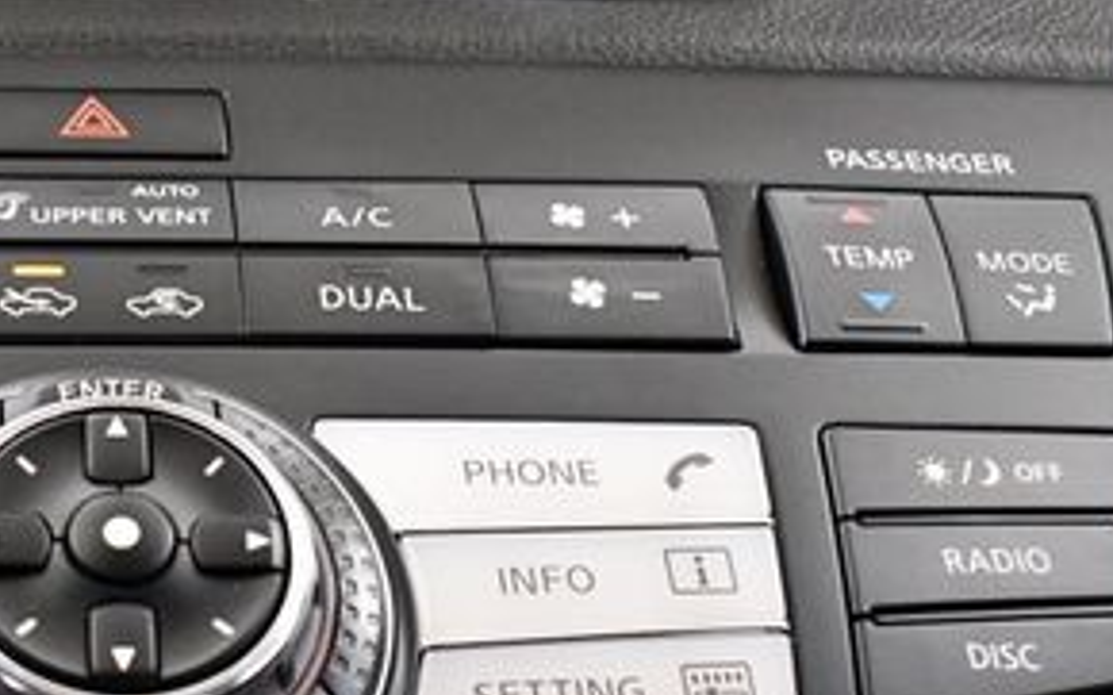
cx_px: 111
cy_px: 561
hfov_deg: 24.8
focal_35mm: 81
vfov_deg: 16.0
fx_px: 2456
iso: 3200
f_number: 3.5
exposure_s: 1/125
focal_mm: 18
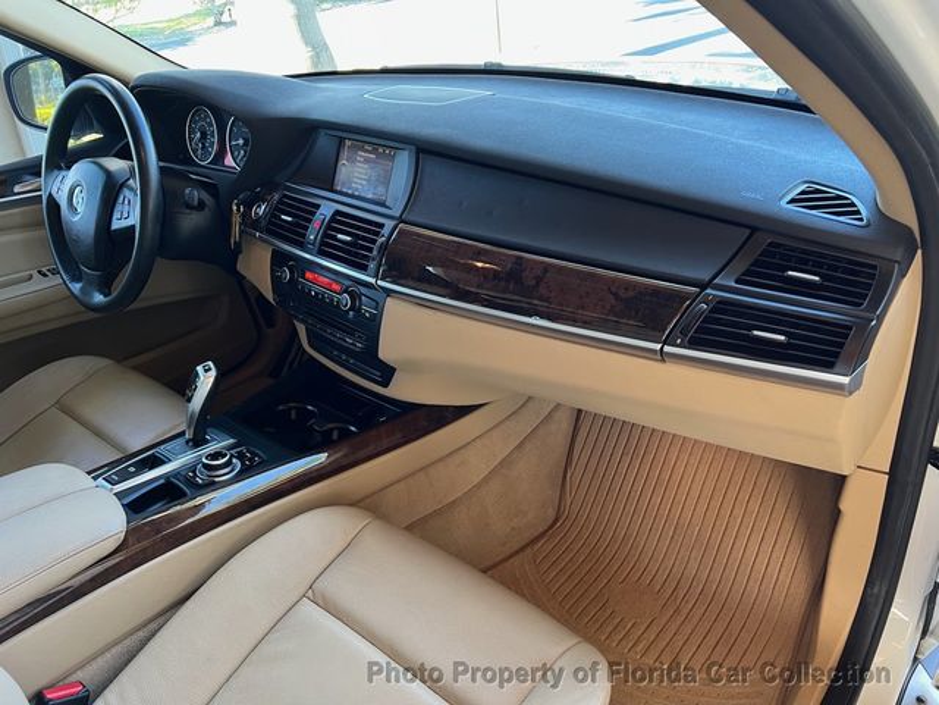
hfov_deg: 67.3
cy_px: 352
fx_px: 705
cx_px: 470
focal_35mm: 26
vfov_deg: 53.1
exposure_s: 1/91
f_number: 1.5
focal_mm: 5.7
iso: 125
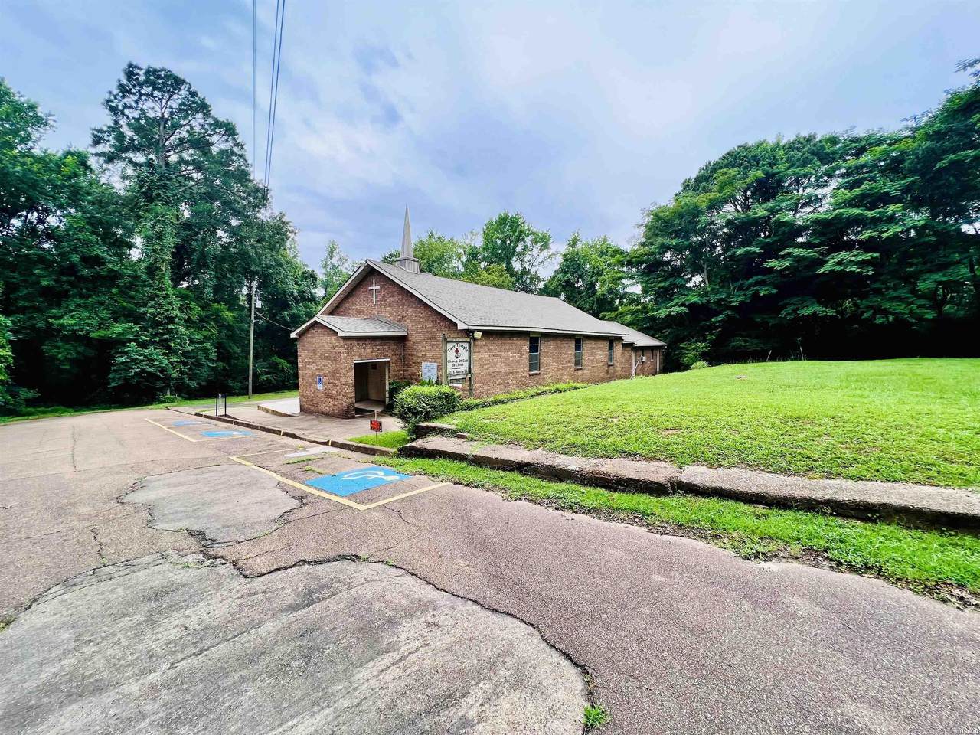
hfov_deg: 106.2
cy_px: 368
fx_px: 368
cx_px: 490
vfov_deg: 89.9
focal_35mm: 13
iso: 32
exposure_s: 1/121
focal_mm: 1.57
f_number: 1.8
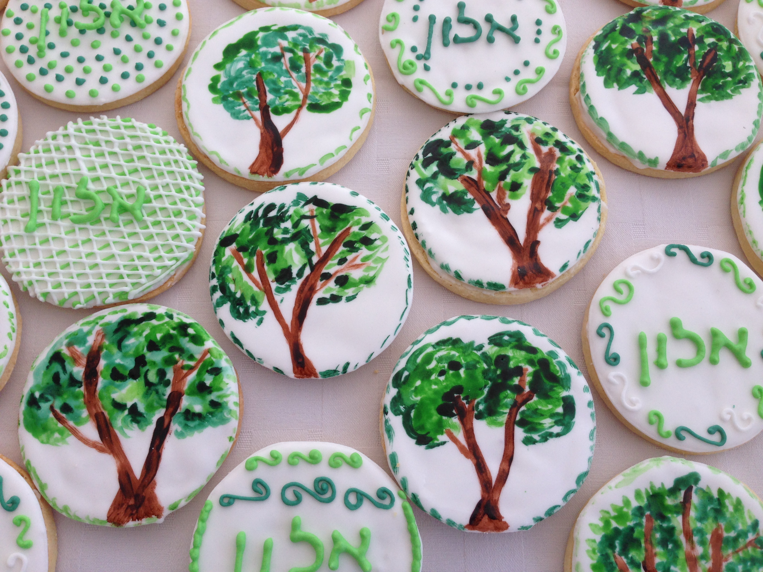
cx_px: 382
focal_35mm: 33
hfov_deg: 55.4
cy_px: 286
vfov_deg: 42.9
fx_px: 727
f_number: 2.4
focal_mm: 4.12
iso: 50
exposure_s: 1/120
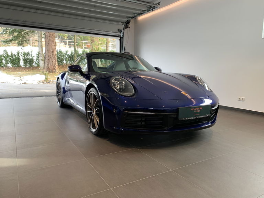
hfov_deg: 67.3
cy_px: 99
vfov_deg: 53.1
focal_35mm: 26
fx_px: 198
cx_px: 132
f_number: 1.8
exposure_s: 1/62
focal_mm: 4.25
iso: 32
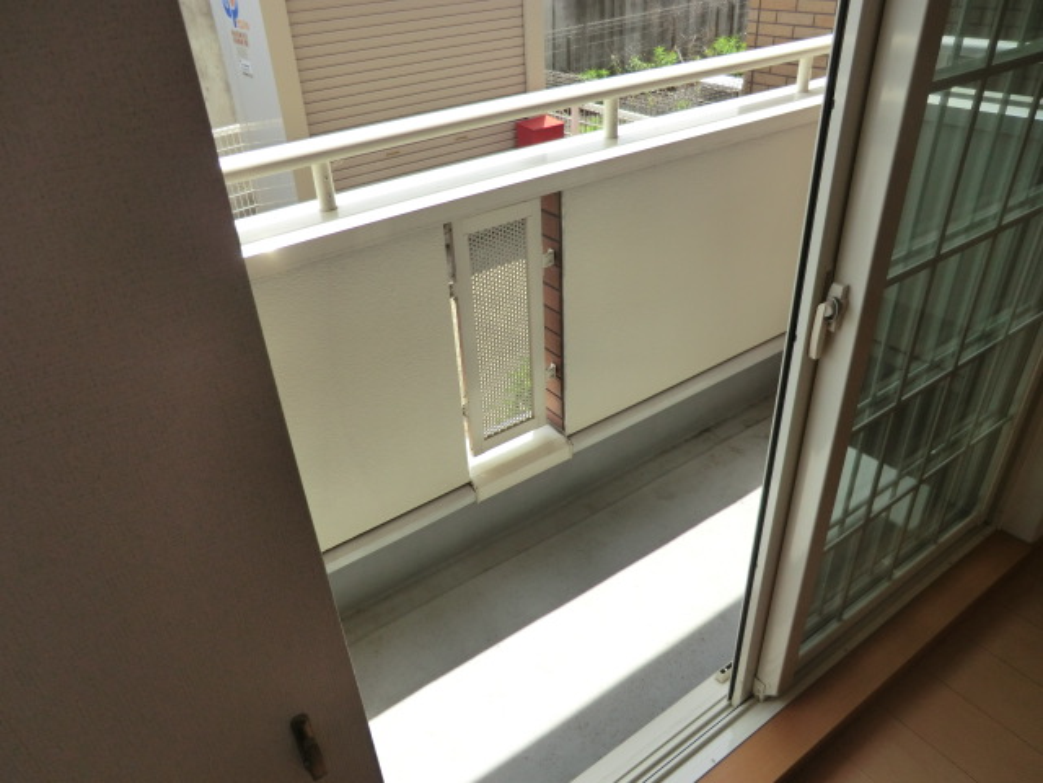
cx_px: 522
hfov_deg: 71.6
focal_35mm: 24
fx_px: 723
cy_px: 392
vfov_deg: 56.8
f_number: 3.2
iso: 80
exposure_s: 1/500
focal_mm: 4.3
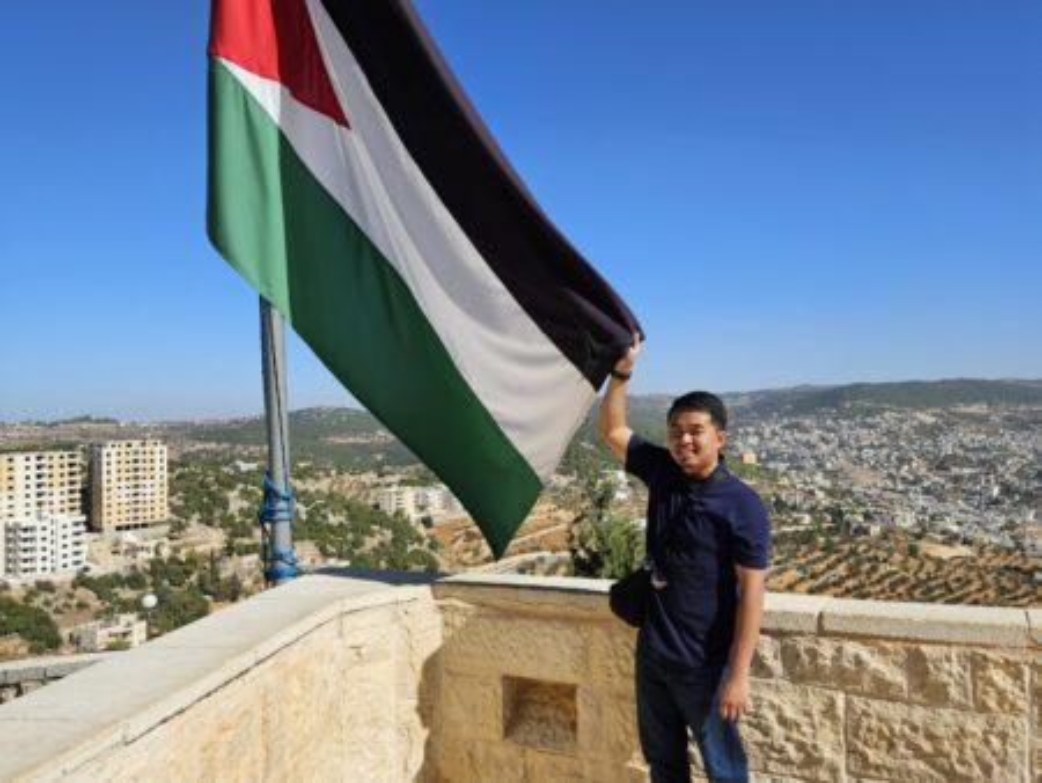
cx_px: 521
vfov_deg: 58.9
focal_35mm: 23
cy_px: 392
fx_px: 693
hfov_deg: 73.9
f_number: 1.8
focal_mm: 5.4
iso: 25
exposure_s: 1/2339
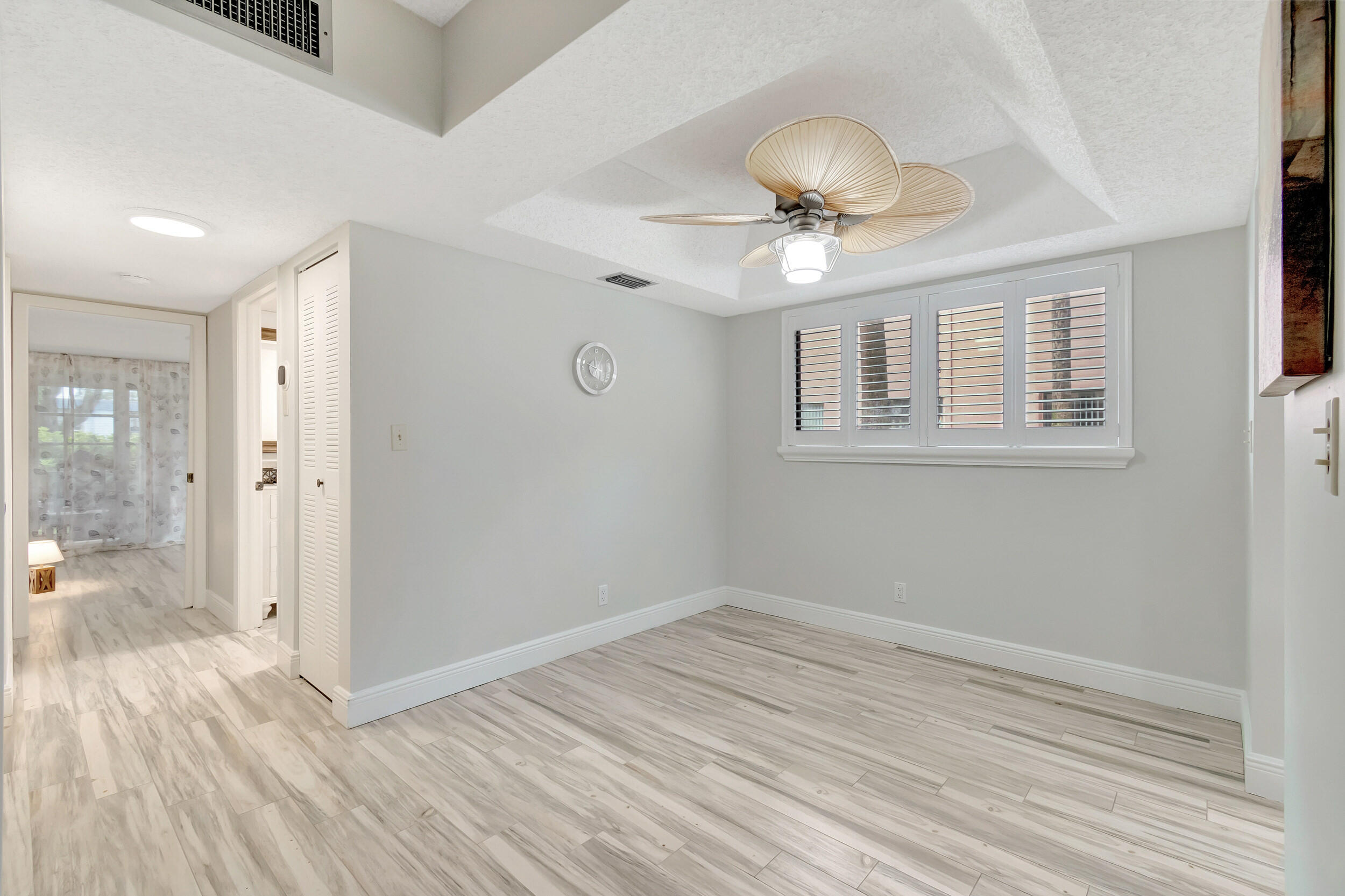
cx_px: 672
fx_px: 560
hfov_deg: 100.4
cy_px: 448
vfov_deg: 77.3
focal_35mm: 15
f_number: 8
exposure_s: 1/15
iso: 1000
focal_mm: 10
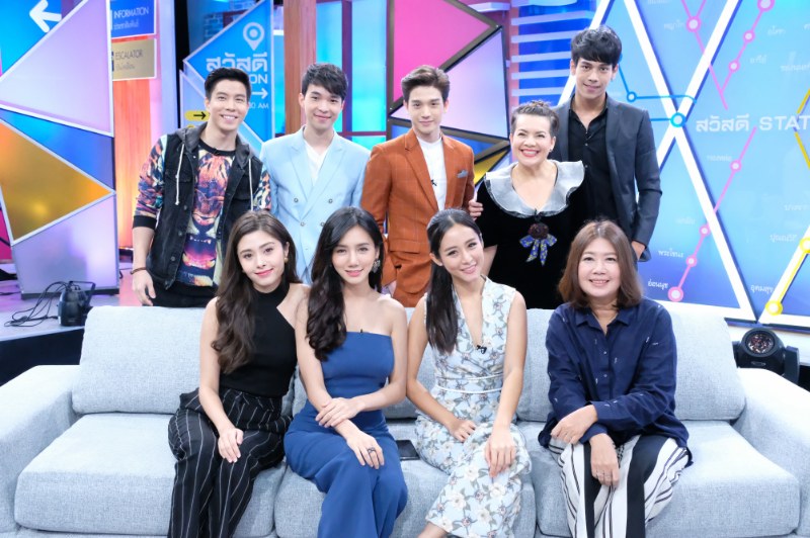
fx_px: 854
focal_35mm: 38
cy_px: 269
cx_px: 405
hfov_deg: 50.7
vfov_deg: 35.0
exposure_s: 1/250
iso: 12800
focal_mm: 25.4
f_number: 5.6
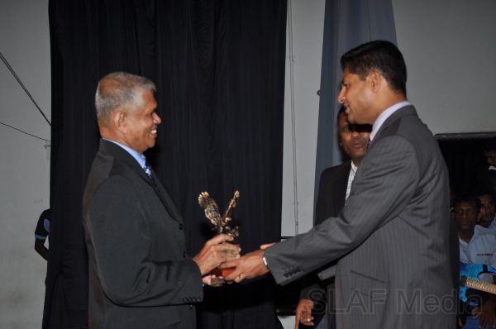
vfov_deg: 22.5
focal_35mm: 60
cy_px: 164
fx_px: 825
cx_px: 248
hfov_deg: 33.4
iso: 200
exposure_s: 1/100
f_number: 6.3
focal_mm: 40
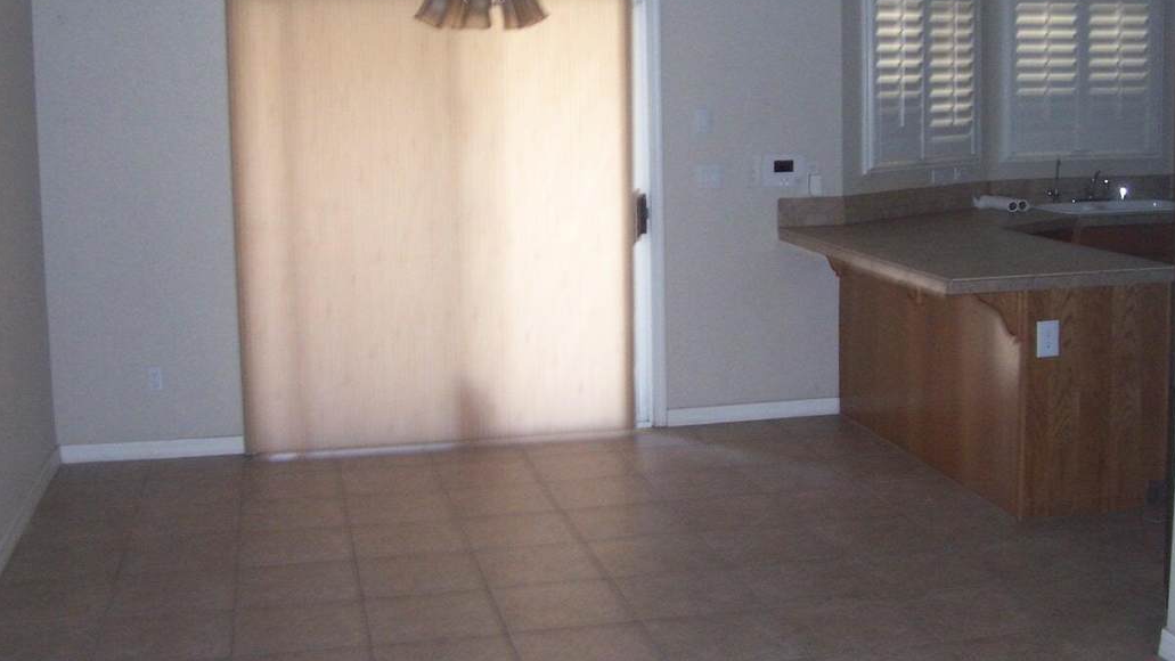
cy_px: 225
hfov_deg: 44.6
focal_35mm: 46
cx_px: 597
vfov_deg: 25.8
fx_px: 1433
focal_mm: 5.6
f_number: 2.7
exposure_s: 1/60
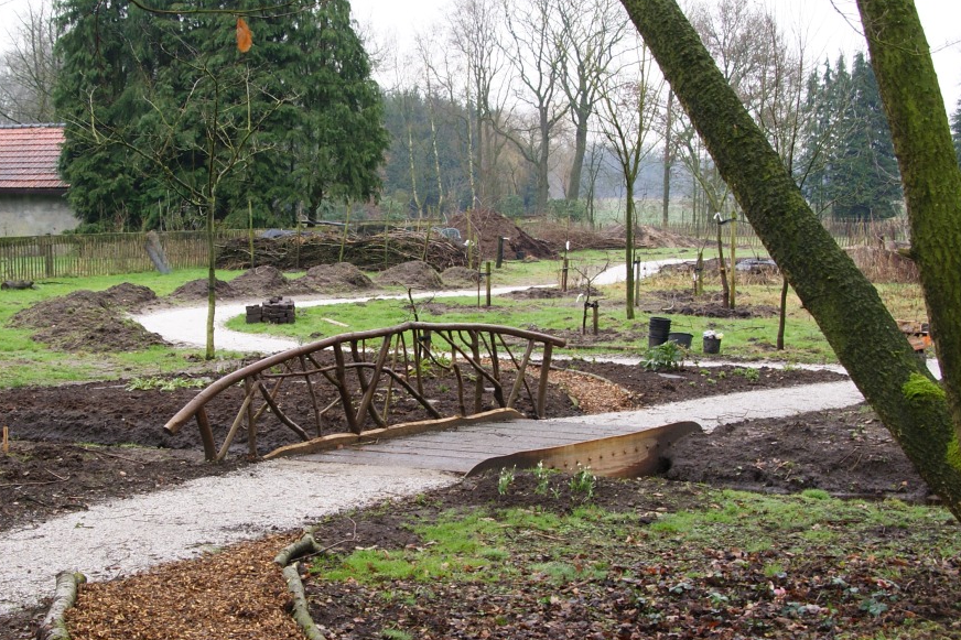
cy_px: 343
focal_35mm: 62
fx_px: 1655
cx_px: 387
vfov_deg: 21.9
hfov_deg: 32.3
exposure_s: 1/30
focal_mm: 24
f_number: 5.6
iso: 100
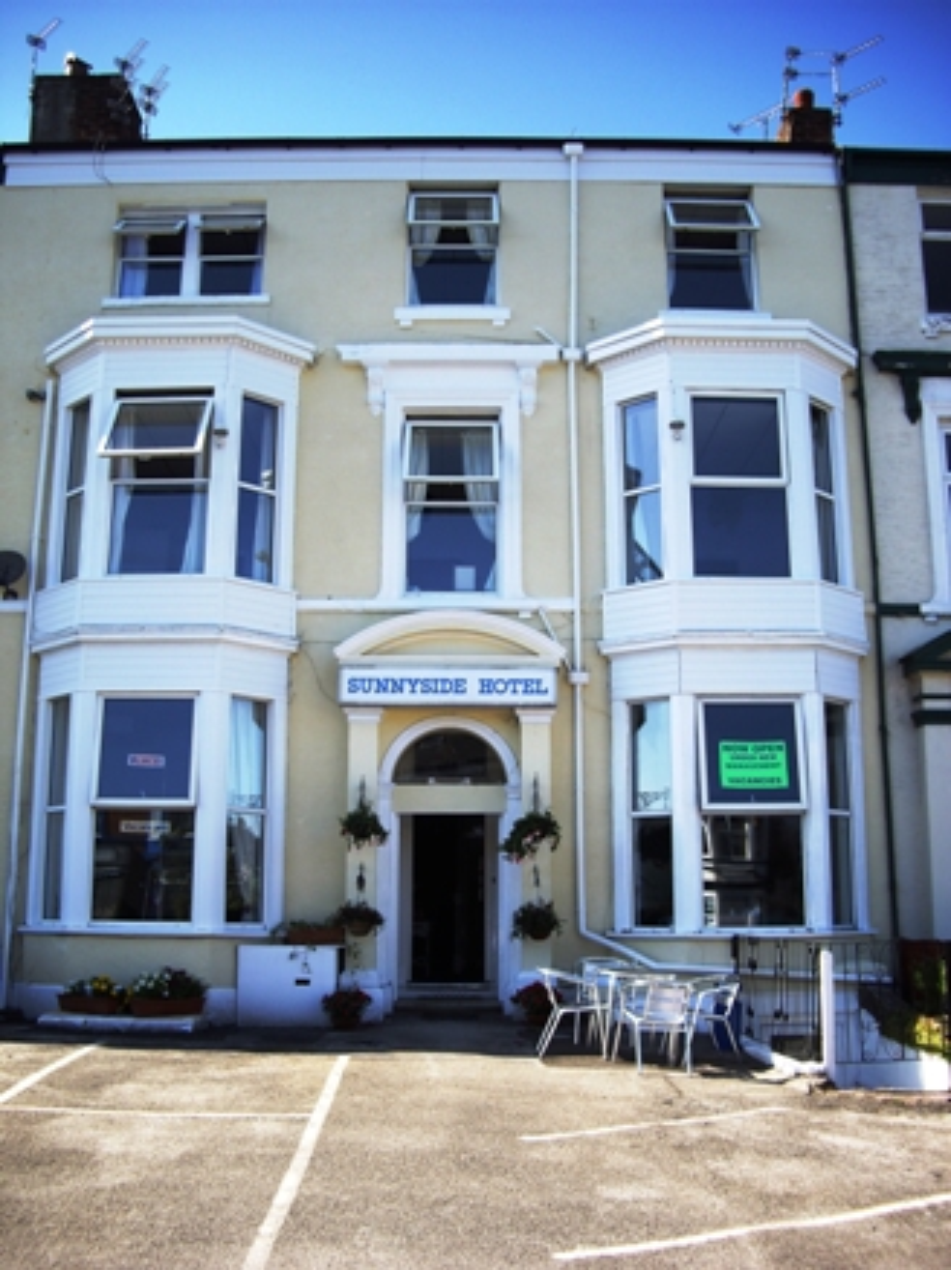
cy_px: 635
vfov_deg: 49.0
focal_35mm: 38
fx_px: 1393
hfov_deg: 37.7
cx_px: 476
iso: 64
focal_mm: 7.9
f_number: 2.8
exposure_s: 1/320
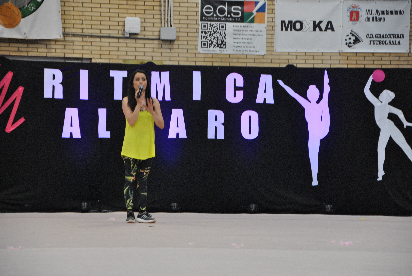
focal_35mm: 129
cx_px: 206
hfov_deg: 15.9
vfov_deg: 10.7
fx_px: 1478
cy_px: 138
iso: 800
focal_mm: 86
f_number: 5.3
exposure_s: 1/100
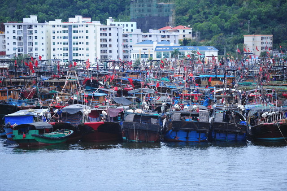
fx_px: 1594
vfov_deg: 6.9
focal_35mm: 200
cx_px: 144
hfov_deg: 10.3
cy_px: 96
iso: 800
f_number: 2.8
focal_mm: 200
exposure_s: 1/250
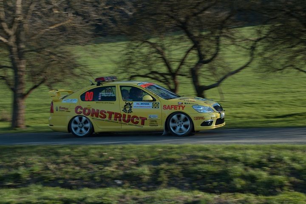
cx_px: 153
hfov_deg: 27.0
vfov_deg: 18.2
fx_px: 637
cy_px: 102
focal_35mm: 75
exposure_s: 1/200
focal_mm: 50
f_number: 8
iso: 200
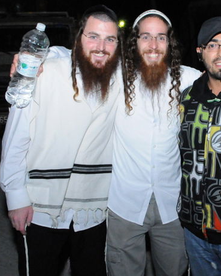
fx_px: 434
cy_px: 113
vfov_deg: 35.2
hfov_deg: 28.1
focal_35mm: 53
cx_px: 173
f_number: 5
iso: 3200
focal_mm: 17
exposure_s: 1/50
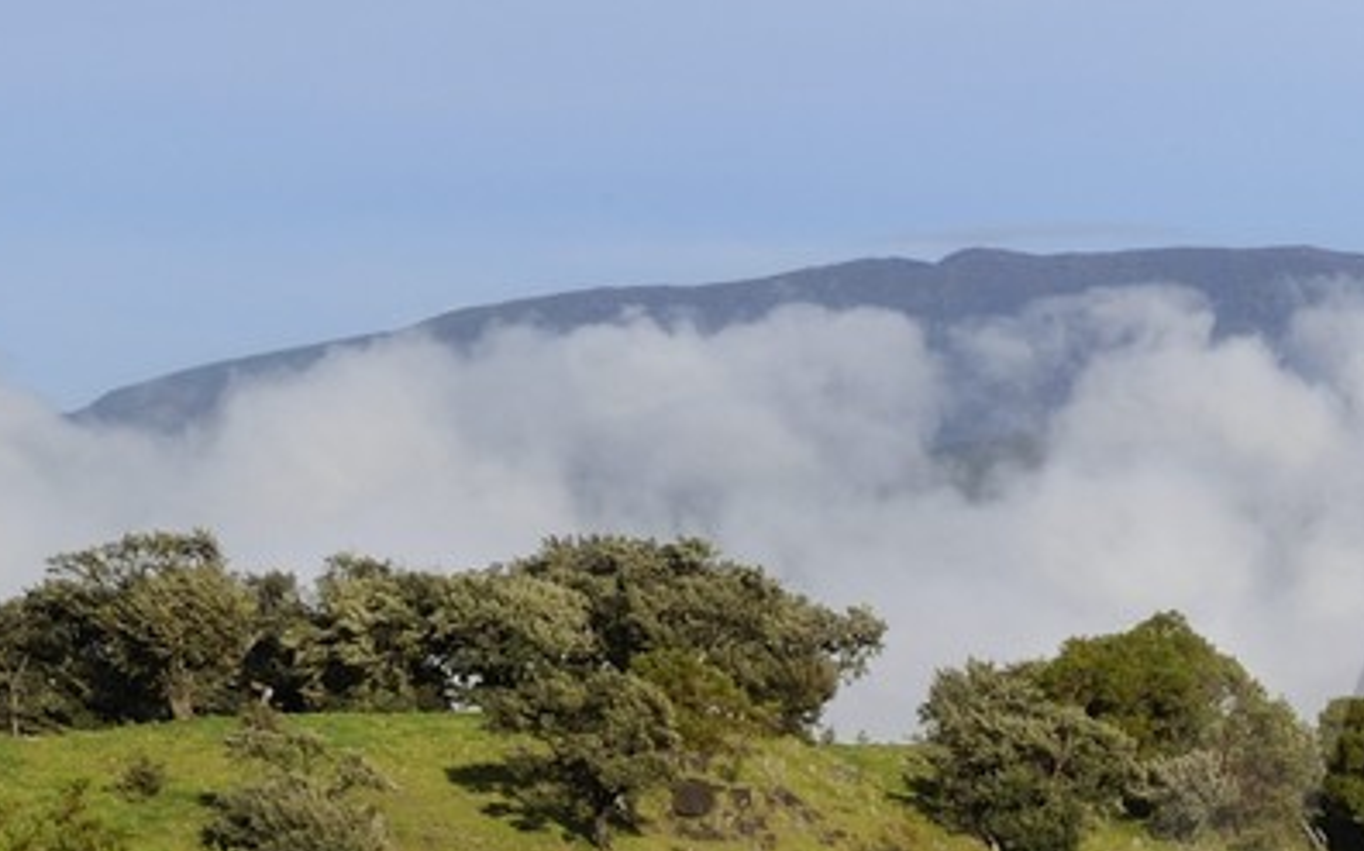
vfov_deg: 7.5
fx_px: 6427
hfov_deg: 11.2
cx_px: 2542
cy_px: 1144
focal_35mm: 173
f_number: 20
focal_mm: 42
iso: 400
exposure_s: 1/160
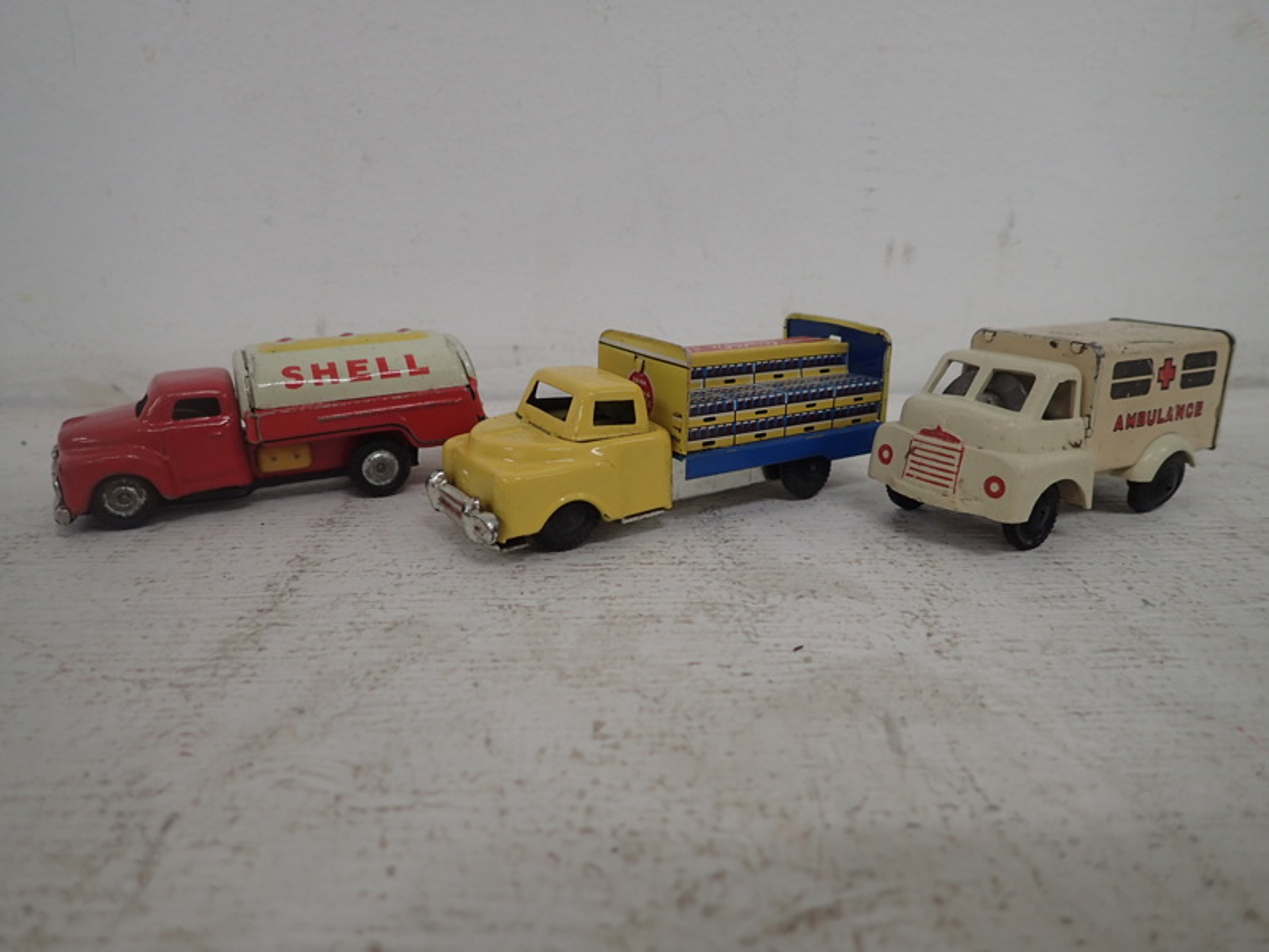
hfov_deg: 69.4
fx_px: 916
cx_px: 634
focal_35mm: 25
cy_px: 476
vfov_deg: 54.9
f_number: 2
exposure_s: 1/80
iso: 100
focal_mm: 4.5
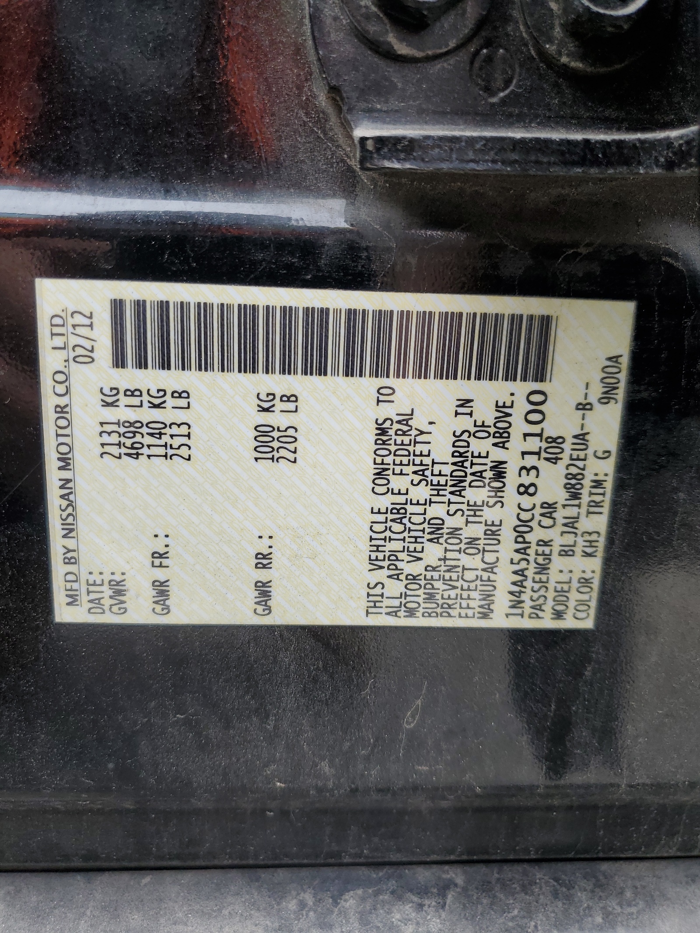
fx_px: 701
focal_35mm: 26
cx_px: 350
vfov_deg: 67.3
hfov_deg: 53.1
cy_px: 466
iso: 50
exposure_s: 1/233
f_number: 1.5
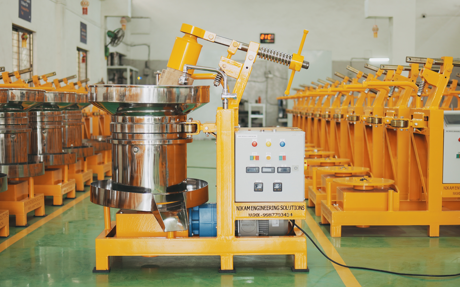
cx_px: 236
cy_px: 143
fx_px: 715
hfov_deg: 35.7
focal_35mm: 57
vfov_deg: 22.8
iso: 100
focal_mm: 35
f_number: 1.8
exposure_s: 1/100
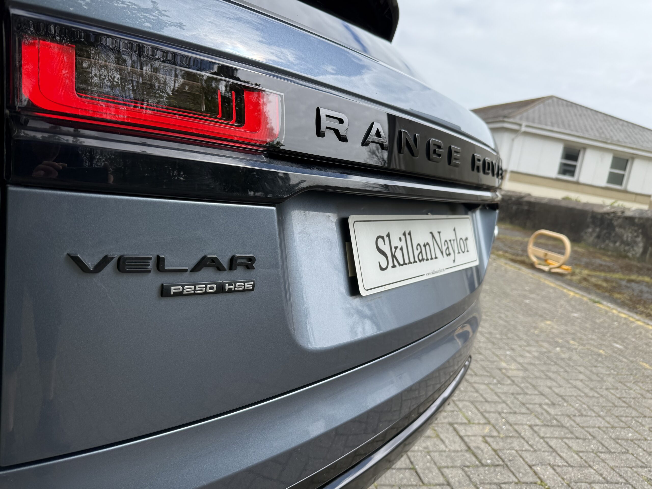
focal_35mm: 24
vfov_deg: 56.8
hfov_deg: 71.6
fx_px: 452
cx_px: 326
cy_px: 244
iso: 100
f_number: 1.78
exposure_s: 1/2801
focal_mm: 6.76
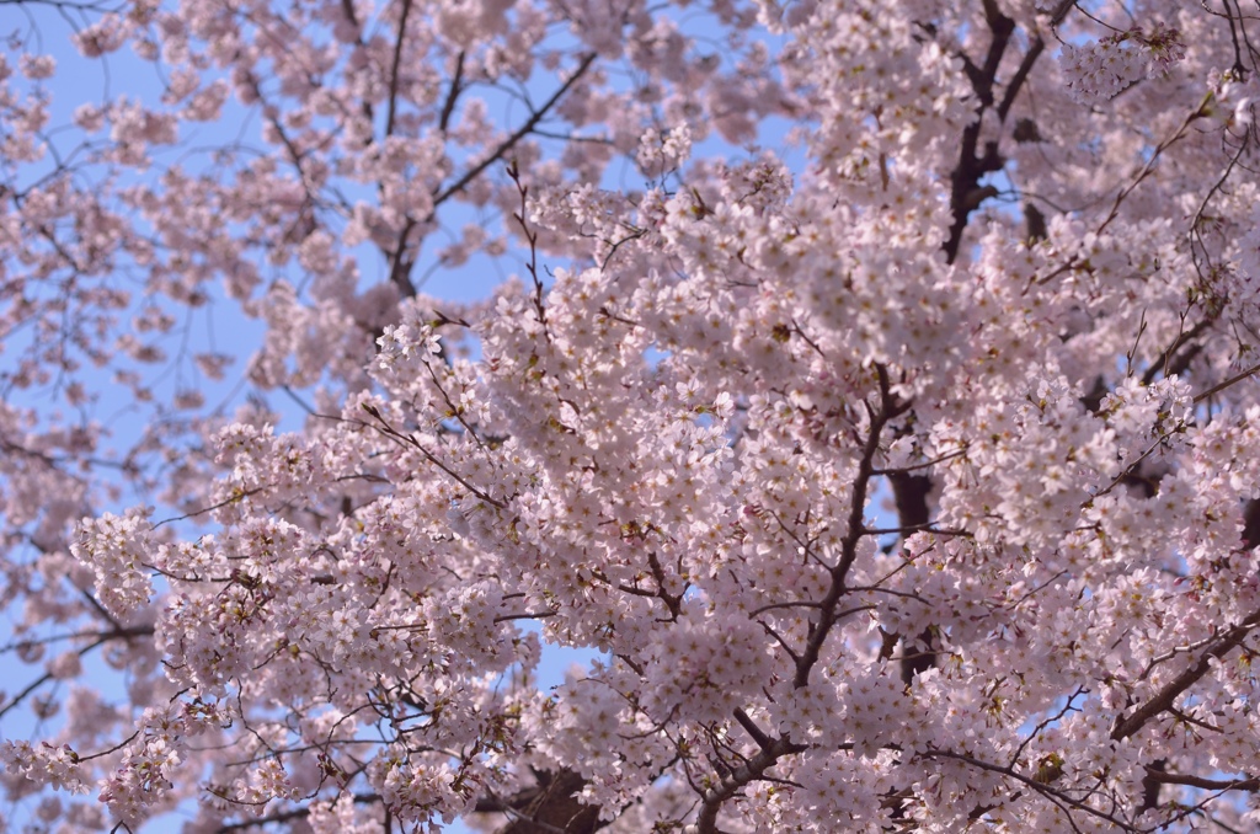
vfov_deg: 15.1
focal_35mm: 90
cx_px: 630
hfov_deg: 22.7
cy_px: 417
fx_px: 3143
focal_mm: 60
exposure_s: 1/2000
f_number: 5
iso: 100
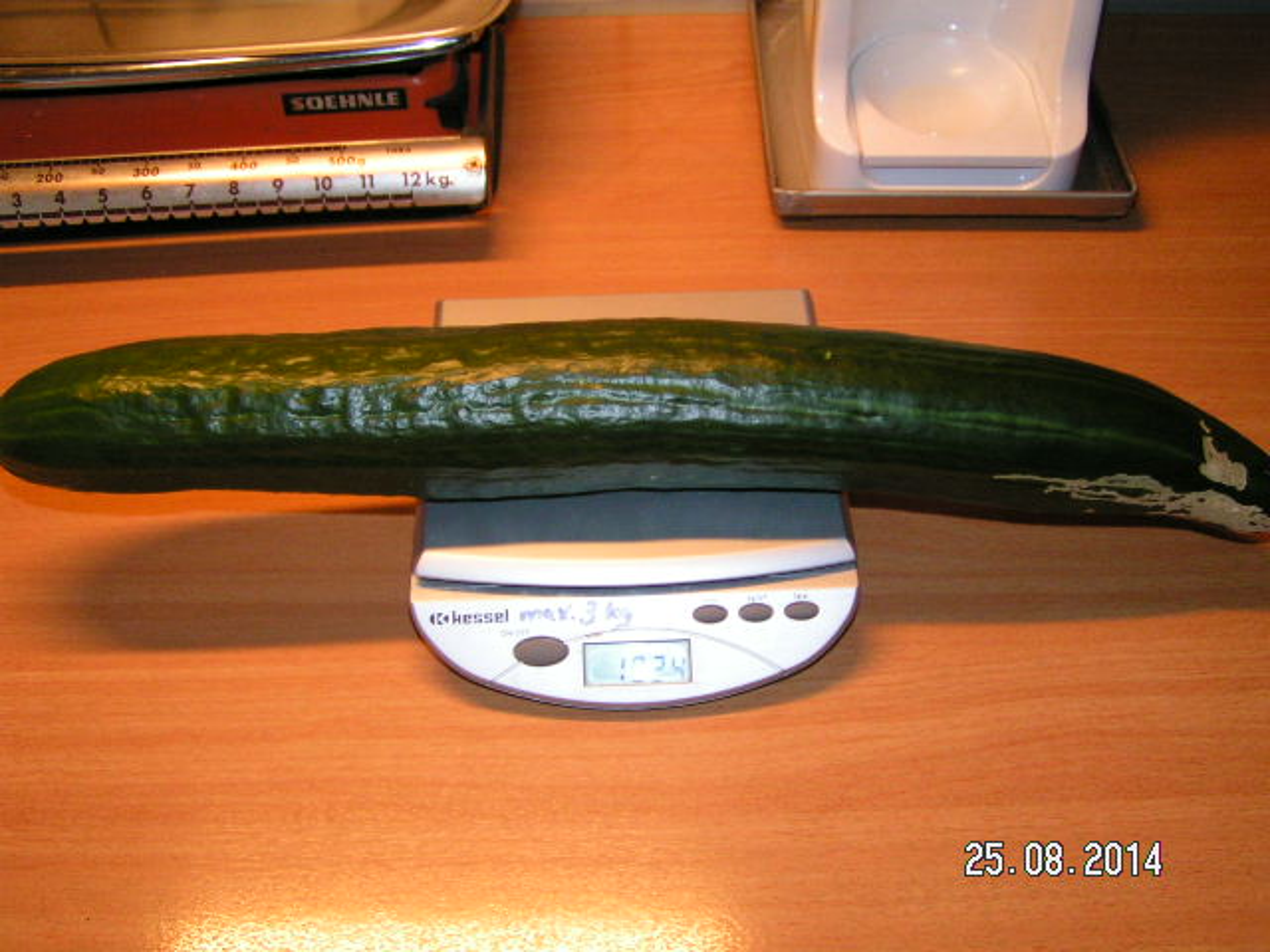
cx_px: 635
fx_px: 1394
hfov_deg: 49.0
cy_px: 476
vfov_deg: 37.7
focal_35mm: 38
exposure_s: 1/40
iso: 200
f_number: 2.8
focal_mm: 5.8
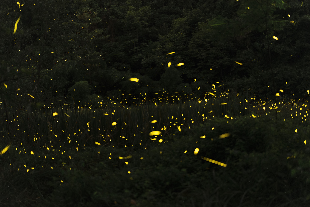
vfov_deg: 37.9
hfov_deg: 54.4
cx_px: 155
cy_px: 104
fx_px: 301
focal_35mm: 35
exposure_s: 30
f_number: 1.8
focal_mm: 35
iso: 1000
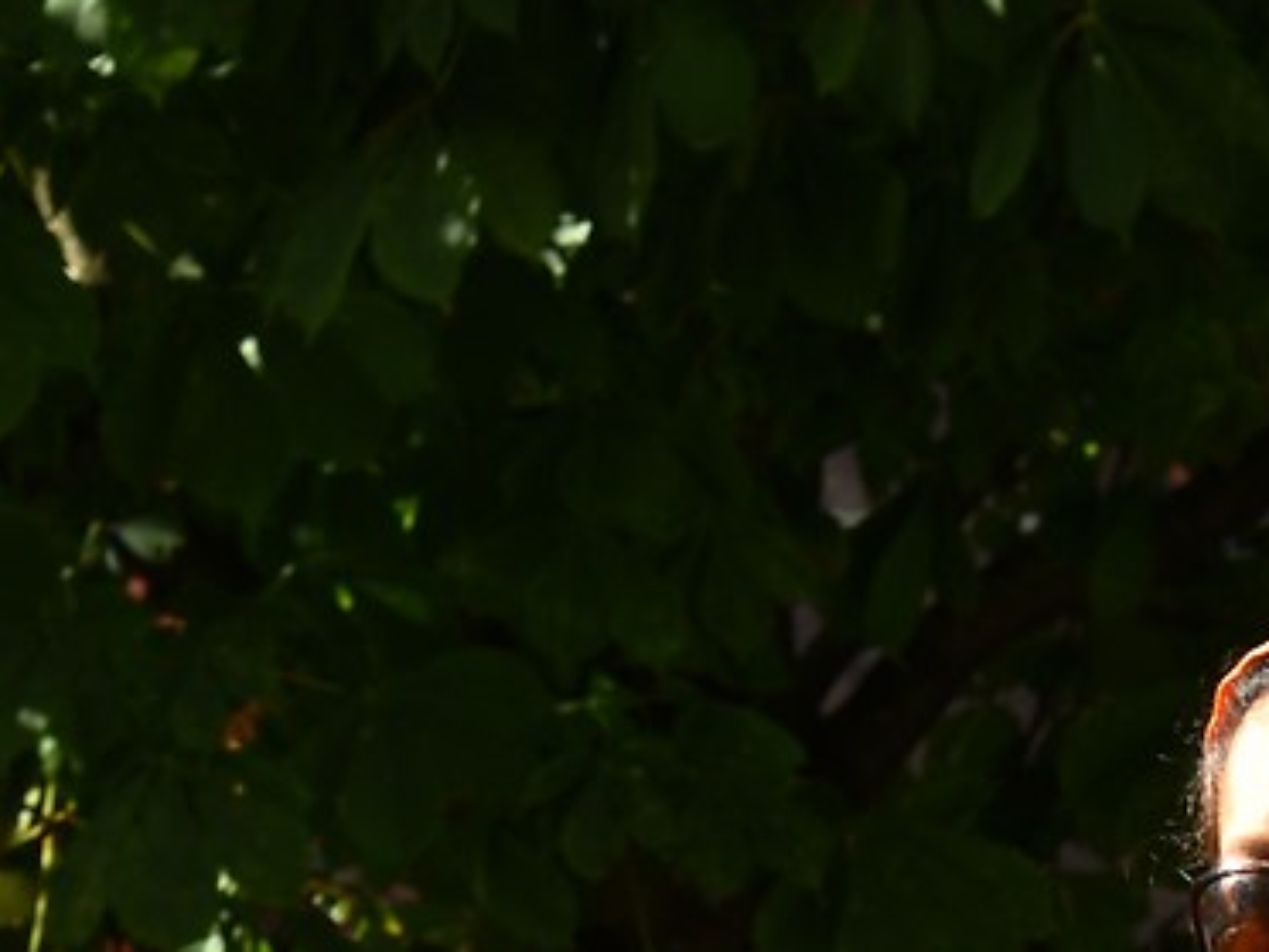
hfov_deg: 6.4
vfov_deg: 4.5
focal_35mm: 310
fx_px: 11364
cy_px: 3184
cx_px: 1226
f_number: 5.6
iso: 100
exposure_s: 1/125
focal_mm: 50
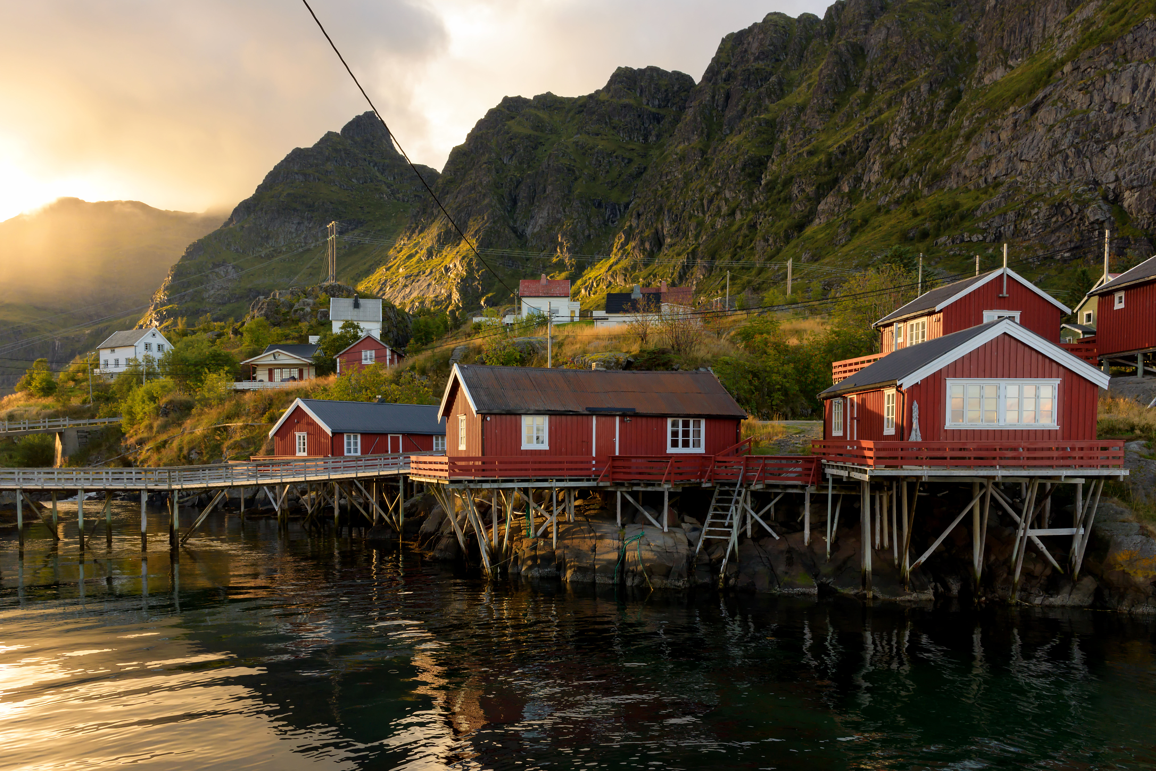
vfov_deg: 45.0
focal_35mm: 29
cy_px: 386
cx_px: 578
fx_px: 931
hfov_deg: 63.7
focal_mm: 29
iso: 640
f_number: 11
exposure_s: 1/125
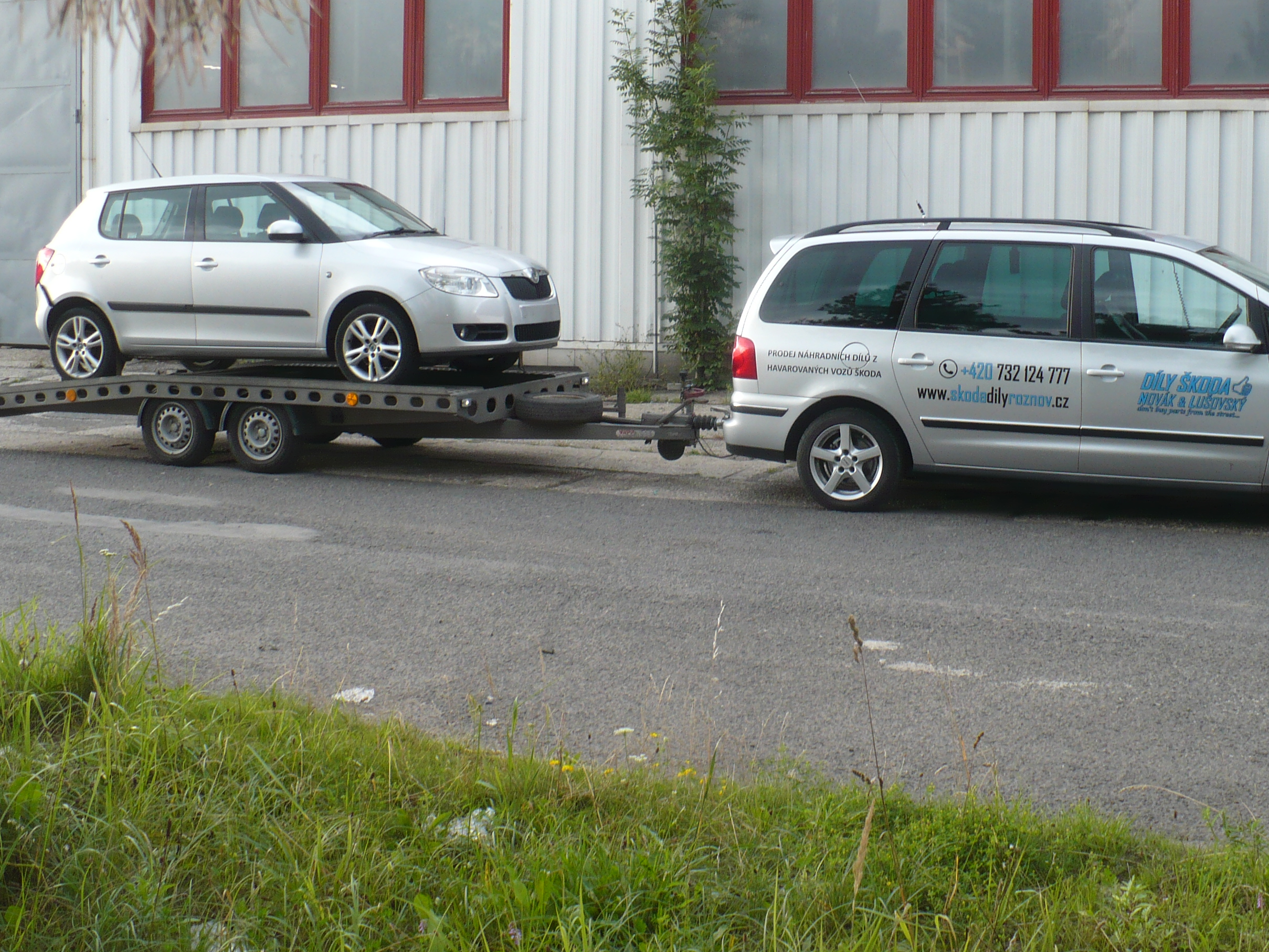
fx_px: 1723
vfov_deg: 30.8
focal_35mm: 47
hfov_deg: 40.3
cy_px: 402
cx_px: 756
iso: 100
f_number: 2.8
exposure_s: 1/50
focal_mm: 6.1
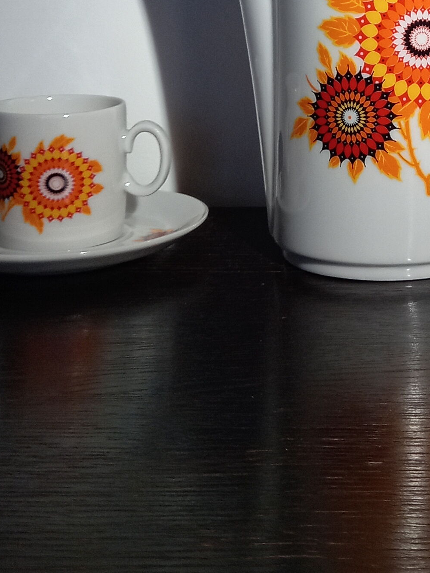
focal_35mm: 75
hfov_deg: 18.8
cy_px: 33
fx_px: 1242
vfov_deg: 25.0
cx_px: 477
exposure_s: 1/50
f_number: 2
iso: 100
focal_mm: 4.6
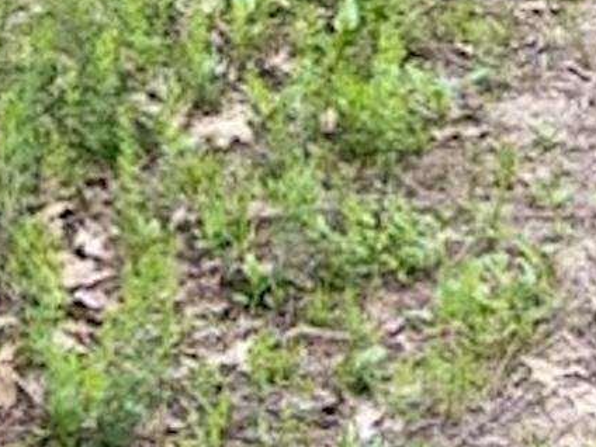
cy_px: -891
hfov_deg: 12.6
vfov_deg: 8.1
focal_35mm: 157
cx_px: 276
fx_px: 2703
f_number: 1.6
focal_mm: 5.96
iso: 64
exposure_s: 1/581
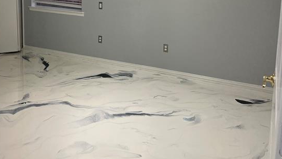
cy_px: 13
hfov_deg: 50.5
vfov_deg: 28.4
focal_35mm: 40
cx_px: 142
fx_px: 299
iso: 80
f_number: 1.6
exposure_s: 1/60
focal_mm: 5.1
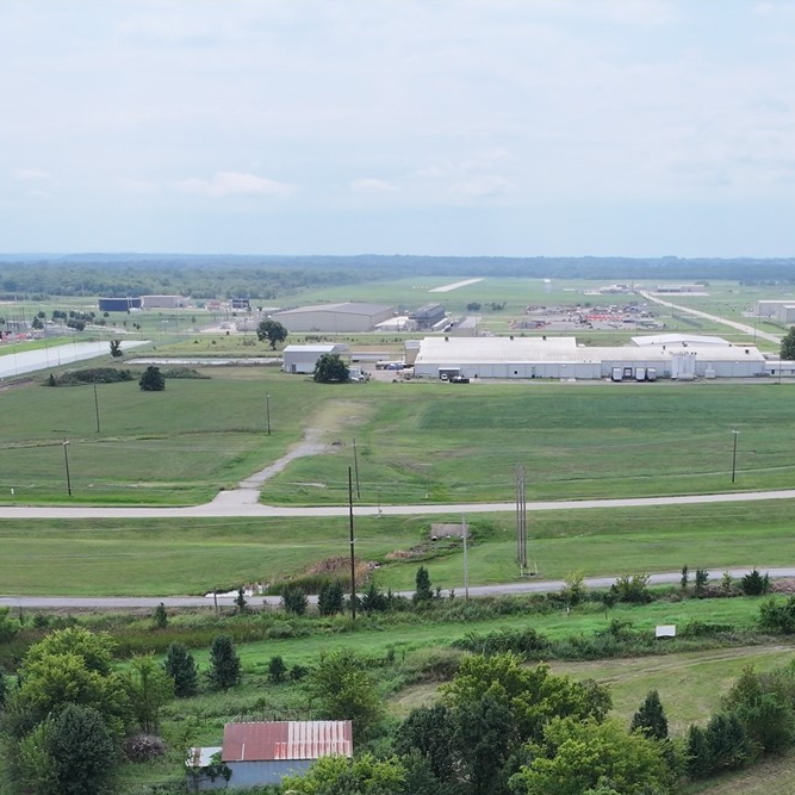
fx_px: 1585
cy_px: 855
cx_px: 489
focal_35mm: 61
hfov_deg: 28.1
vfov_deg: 26.2
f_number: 2.8
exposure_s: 1/2500
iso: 220
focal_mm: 12.29
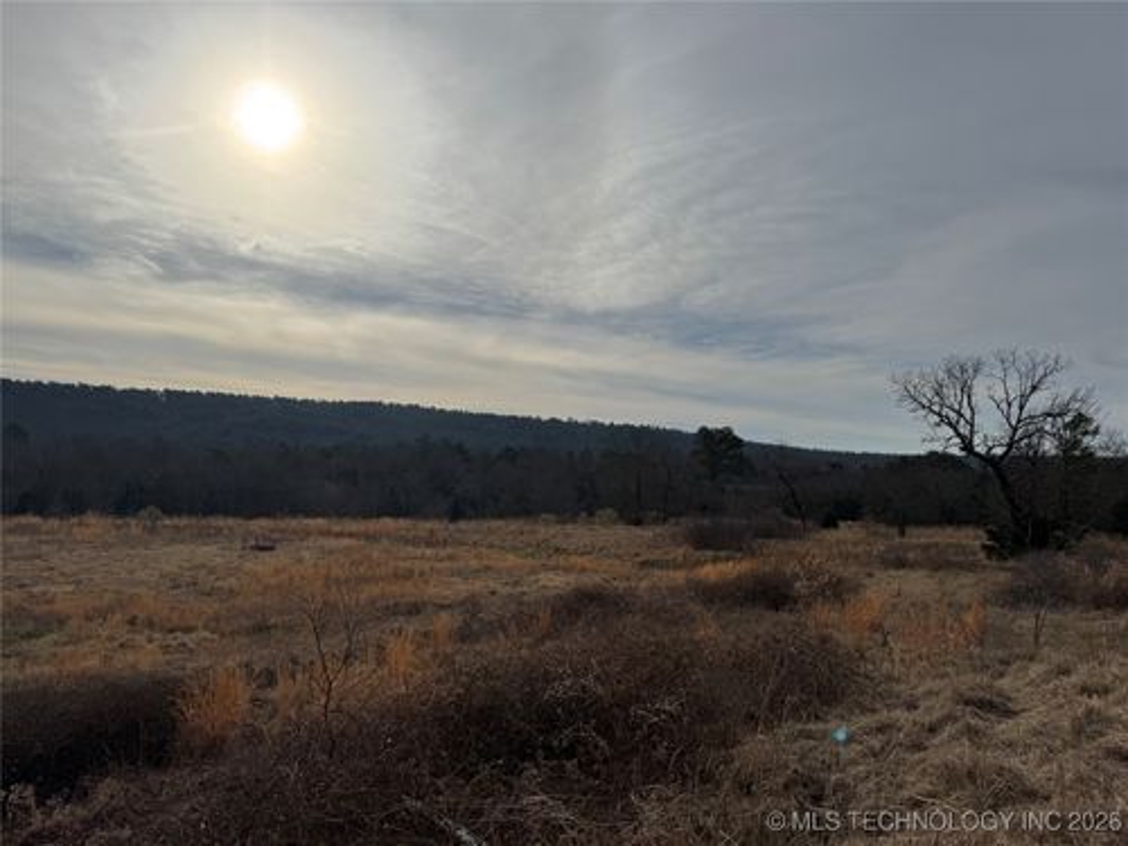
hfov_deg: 71.6
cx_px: 564
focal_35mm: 24
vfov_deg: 56.8
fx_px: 782
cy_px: 423
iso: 64
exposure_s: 1/15152
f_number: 1.78
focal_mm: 6.76
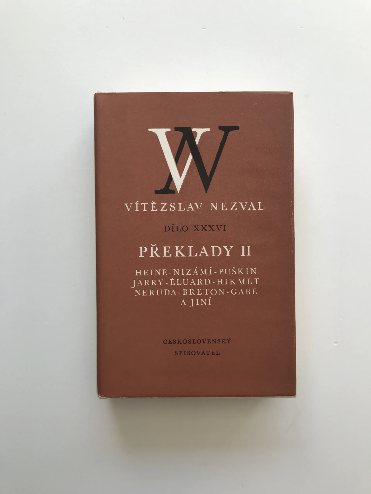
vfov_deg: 63.4
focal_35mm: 28
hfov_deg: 49.7
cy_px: 247
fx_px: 400
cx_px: 186
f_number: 1.8
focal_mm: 3.99
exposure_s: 1/108
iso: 20
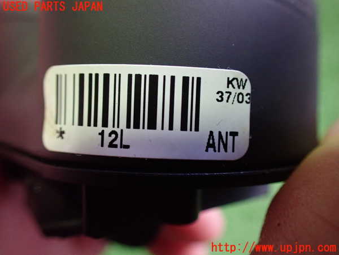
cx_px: 170
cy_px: 128
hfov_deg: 60.0
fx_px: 294
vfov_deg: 46.8
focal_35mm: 30
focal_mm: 5.4
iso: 800
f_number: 2.3
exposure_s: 1/60
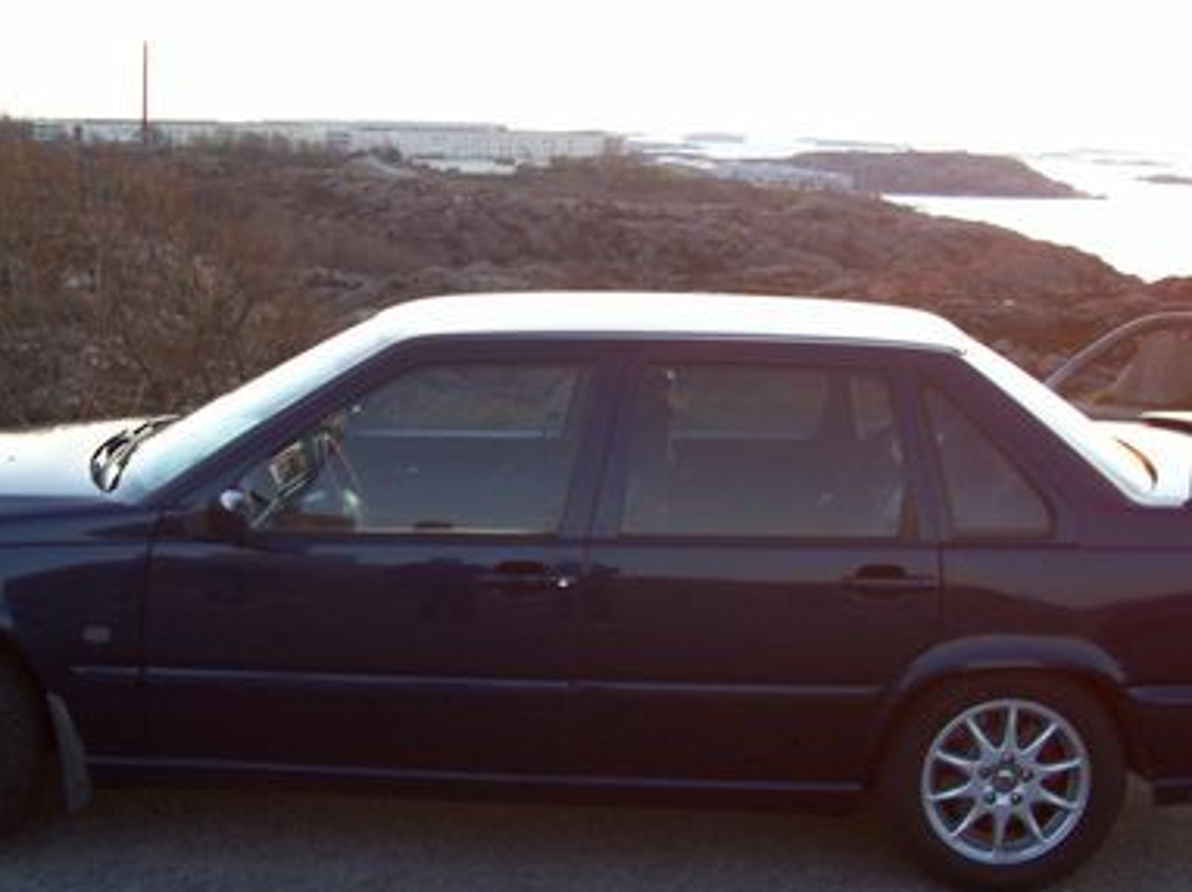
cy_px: 390
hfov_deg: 33.8
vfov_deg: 25.6
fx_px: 1962
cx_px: 543
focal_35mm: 57
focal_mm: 5.6
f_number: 2.7
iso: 80
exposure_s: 1/49.2
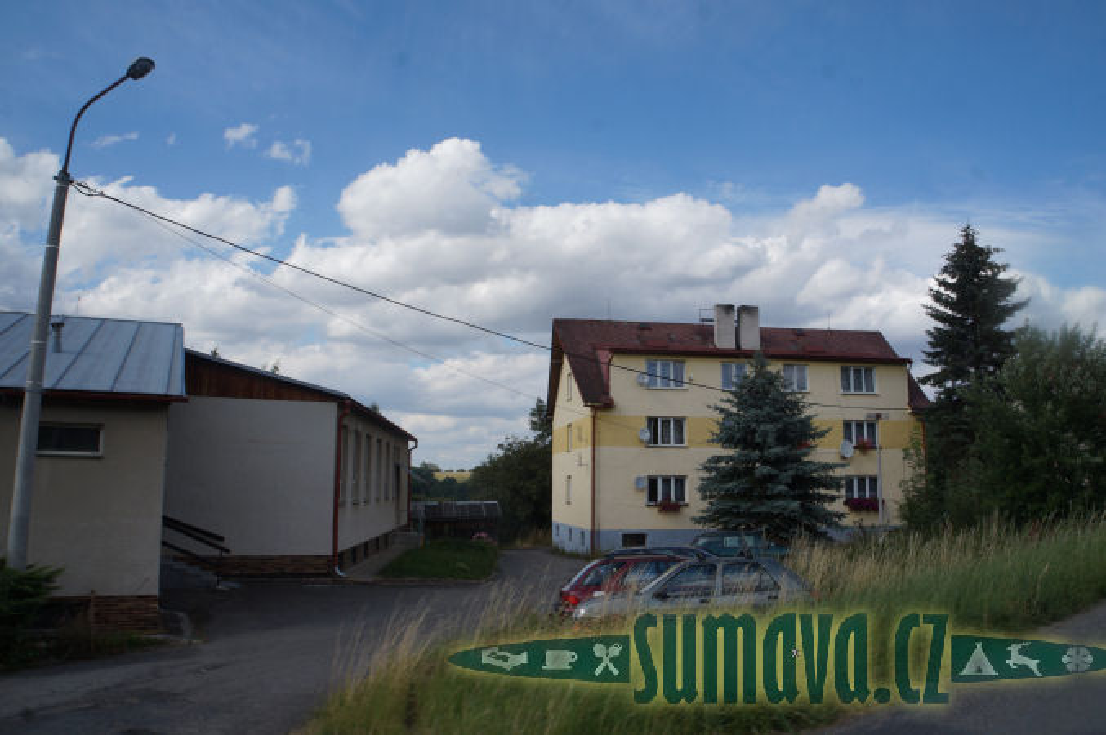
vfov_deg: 47.8
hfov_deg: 67.4
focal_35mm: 27
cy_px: 368
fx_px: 829
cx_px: 553
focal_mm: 18
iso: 200
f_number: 11
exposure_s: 1/320
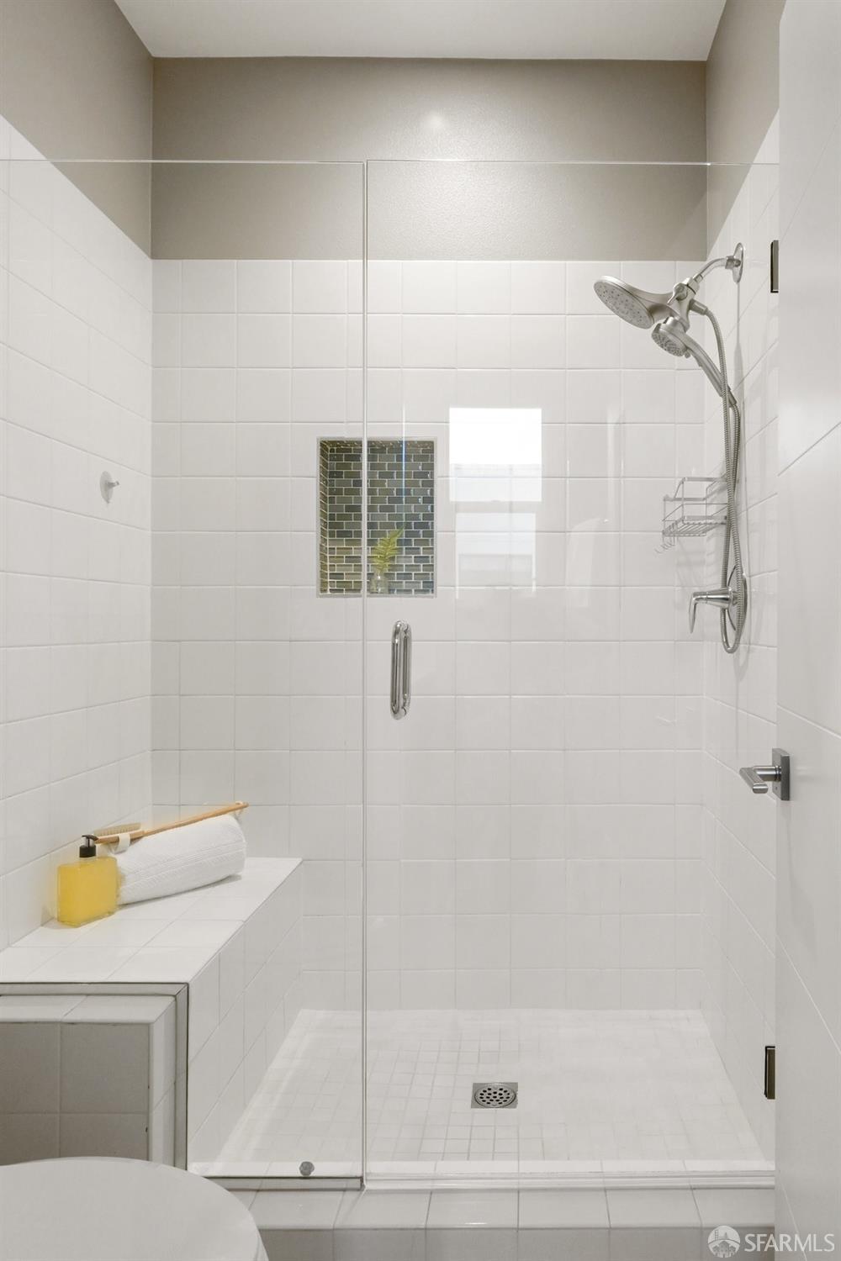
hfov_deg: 59.5
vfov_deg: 81.2
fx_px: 736
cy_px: 630
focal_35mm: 21
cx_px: 420
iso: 800
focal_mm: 14
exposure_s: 1/10
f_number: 11
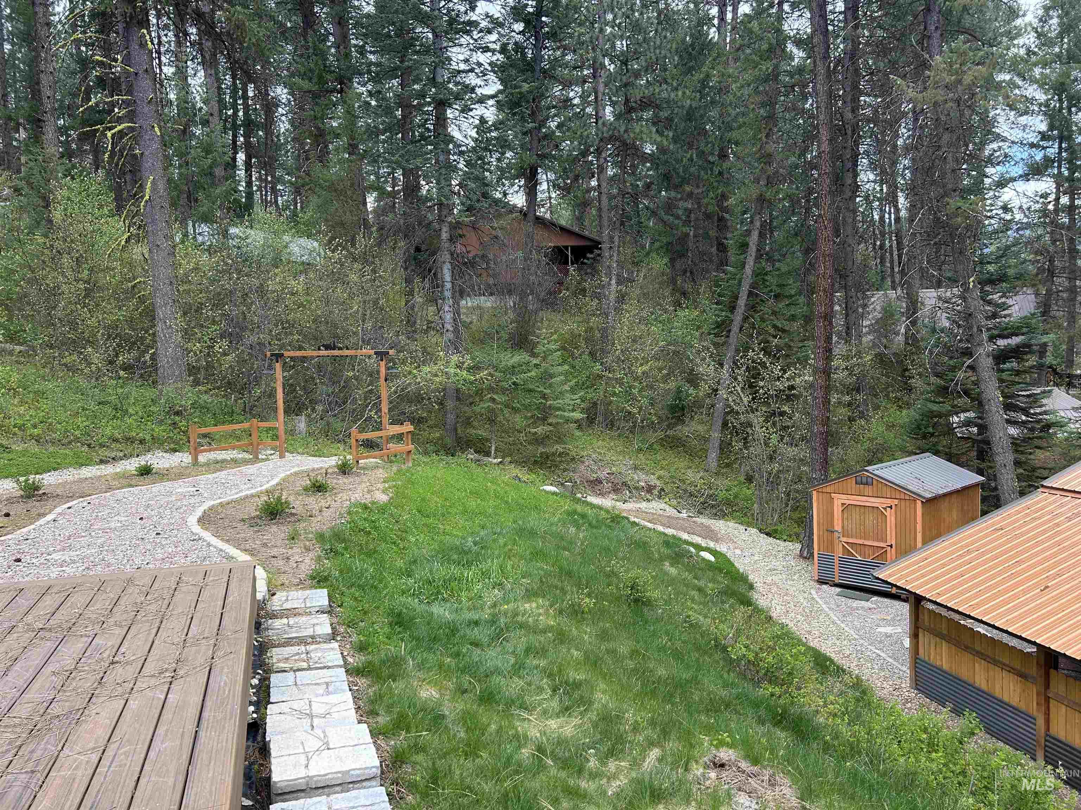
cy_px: 405
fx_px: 812
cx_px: 540
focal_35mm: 26
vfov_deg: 53.1
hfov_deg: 67.3
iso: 50
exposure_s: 1/478
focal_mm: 5.7
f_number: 1.5
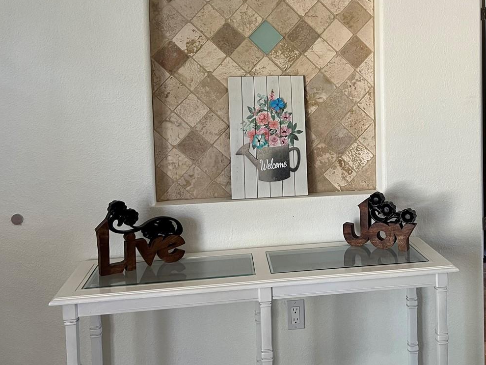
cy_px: 109
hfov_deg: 44.3
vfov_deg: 33.9
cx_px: 312
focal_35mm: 42
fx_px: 590
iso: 125
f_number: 1.5
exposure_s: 1/100
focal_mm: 5.7
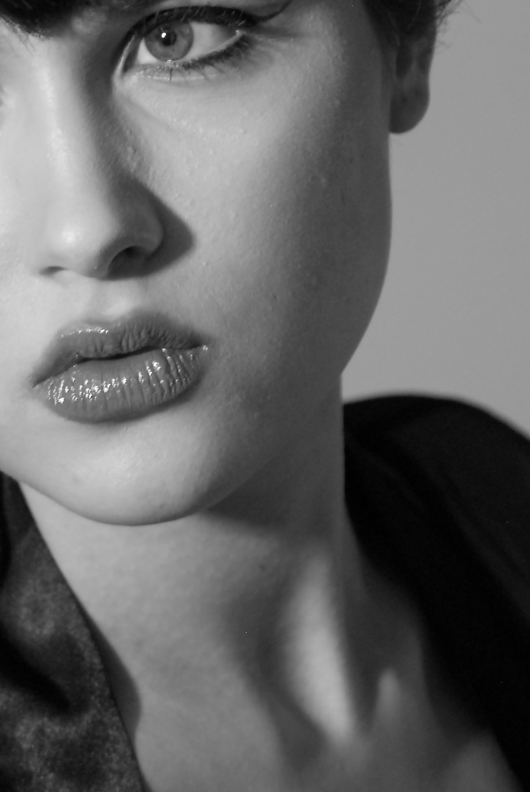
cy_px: 211
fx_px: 4140
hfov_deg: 7.3
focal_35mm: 188
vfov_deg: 10.9
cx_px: 115
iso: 800
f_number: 5.3
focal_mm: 70
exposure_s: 1/15
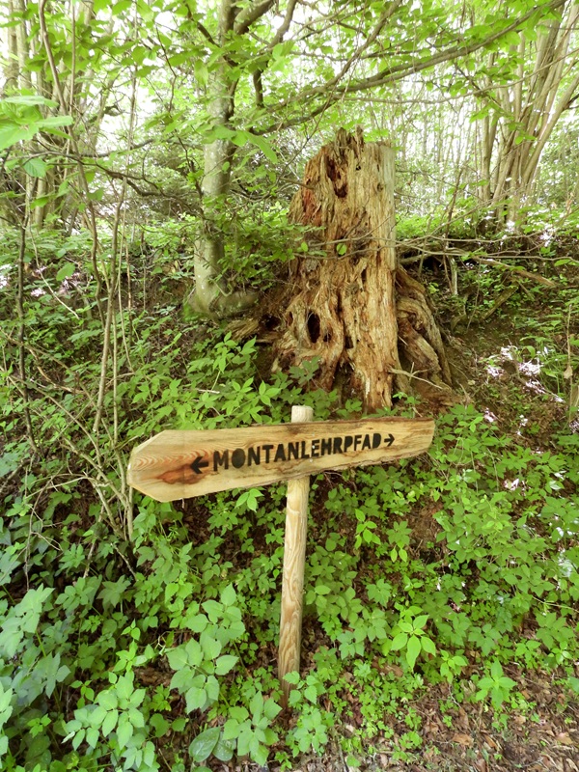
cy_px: 386
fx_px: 535
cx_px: 290
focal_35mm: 24
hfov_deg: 56.8
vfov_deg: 71.6
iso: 400
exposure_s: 1/15
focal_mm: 4.3
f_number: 2.8
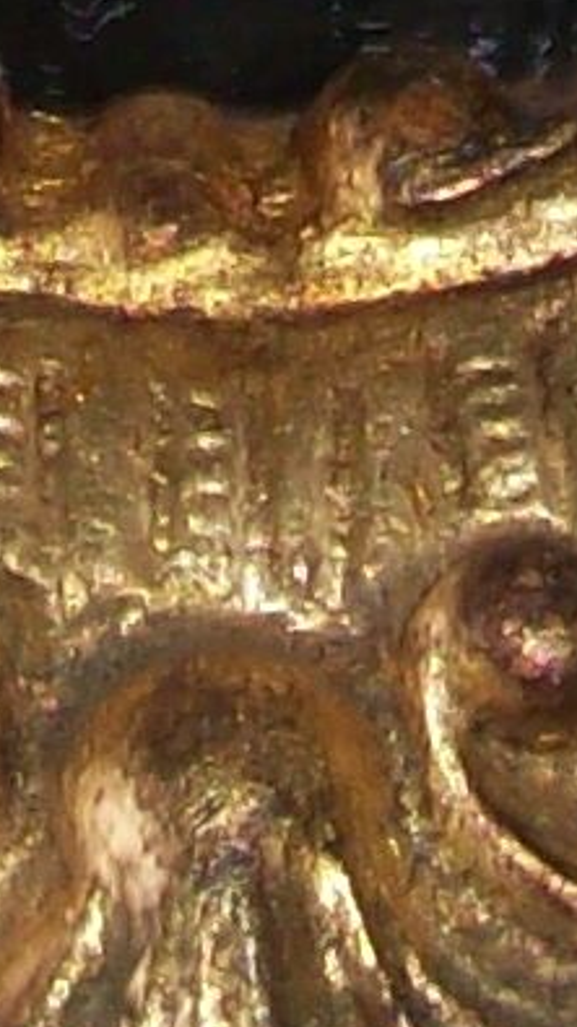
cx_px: 343
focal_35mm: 283
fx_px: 7702
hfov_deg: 4.3
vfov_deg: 7.2
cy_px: -1474
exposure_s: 1/64
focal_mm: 6
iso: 80
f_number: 2.7
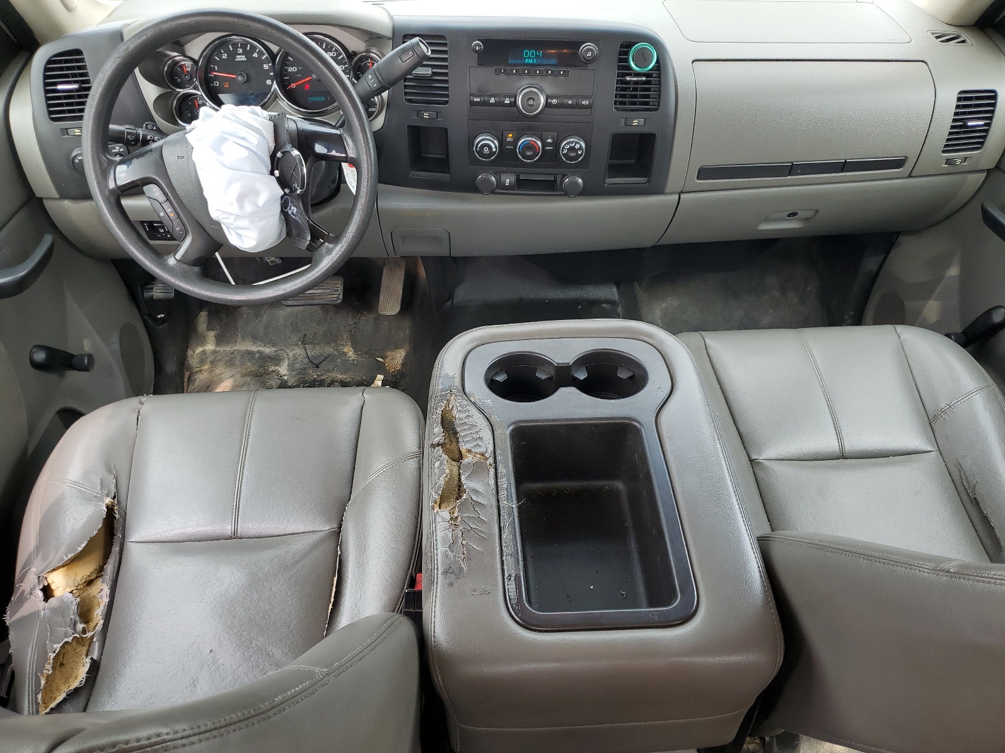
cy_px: 376
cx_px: 502
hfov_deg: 67.3
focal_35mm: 26
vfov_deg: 53.1
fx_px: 755
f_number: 1.5
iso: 50
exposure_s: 1/200
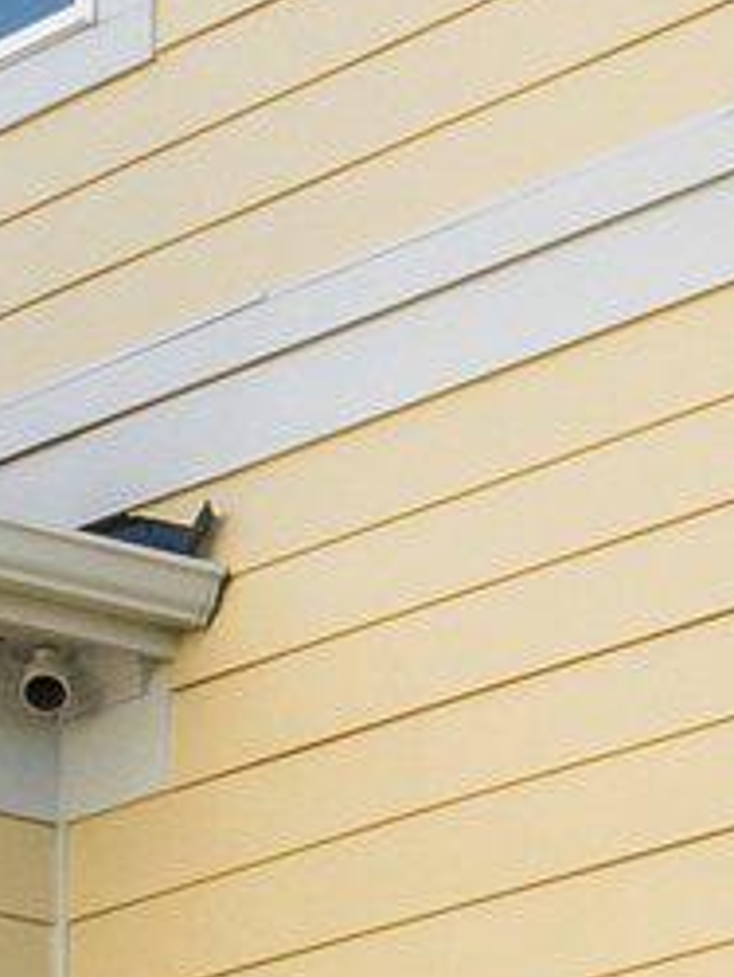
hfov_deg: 6.2
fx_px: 6661
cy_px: 2183
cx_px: 1210
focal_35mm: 236
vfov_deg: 7.9
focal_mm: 20
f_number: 8
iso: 800
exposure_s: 1/1000
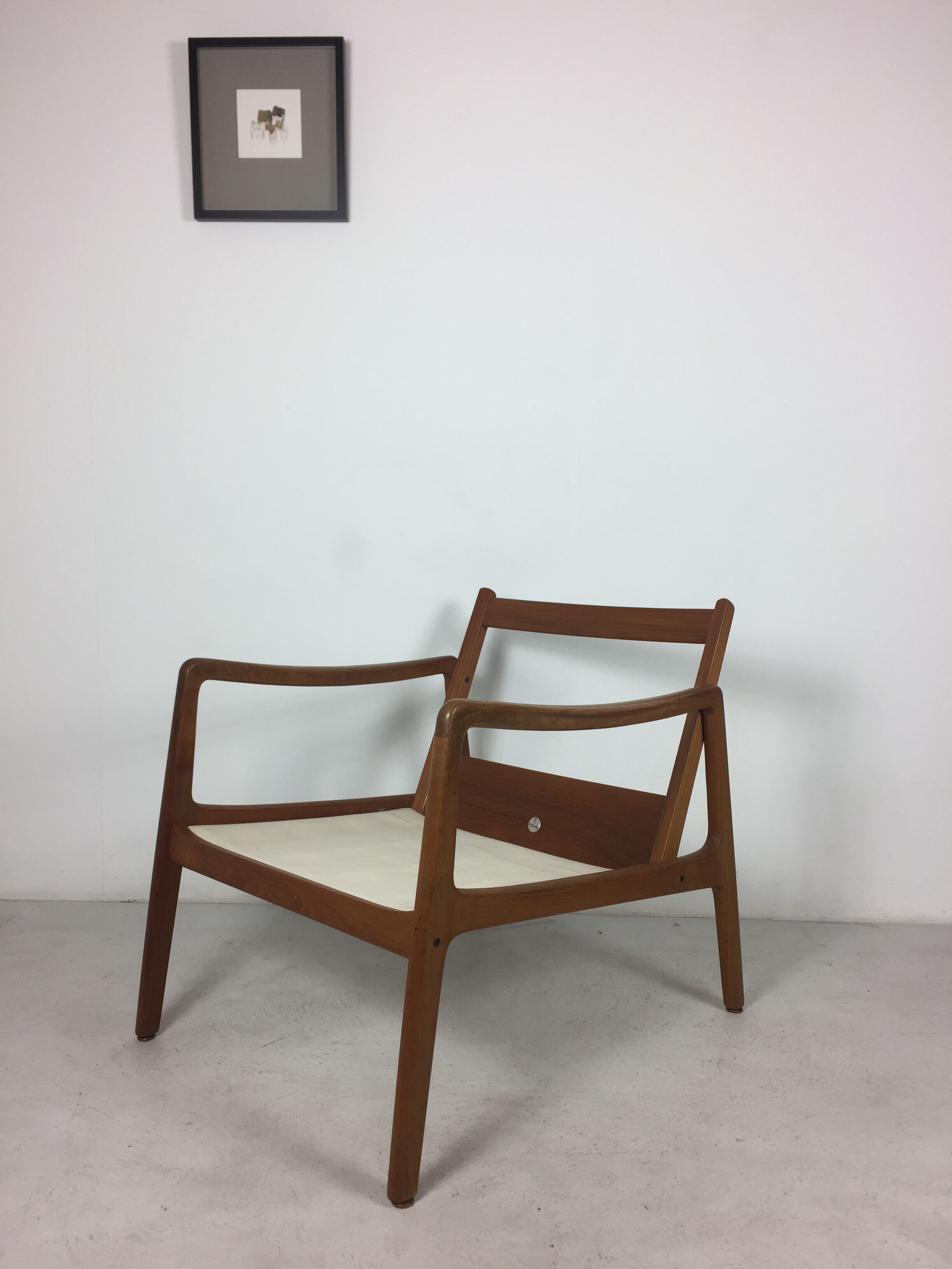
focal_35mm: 29
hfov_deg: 48.2
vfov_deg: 61.7
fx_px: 1063
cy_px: 634
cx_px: 476
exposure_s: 1/100
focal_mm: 4.15
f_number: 2.2
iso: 40
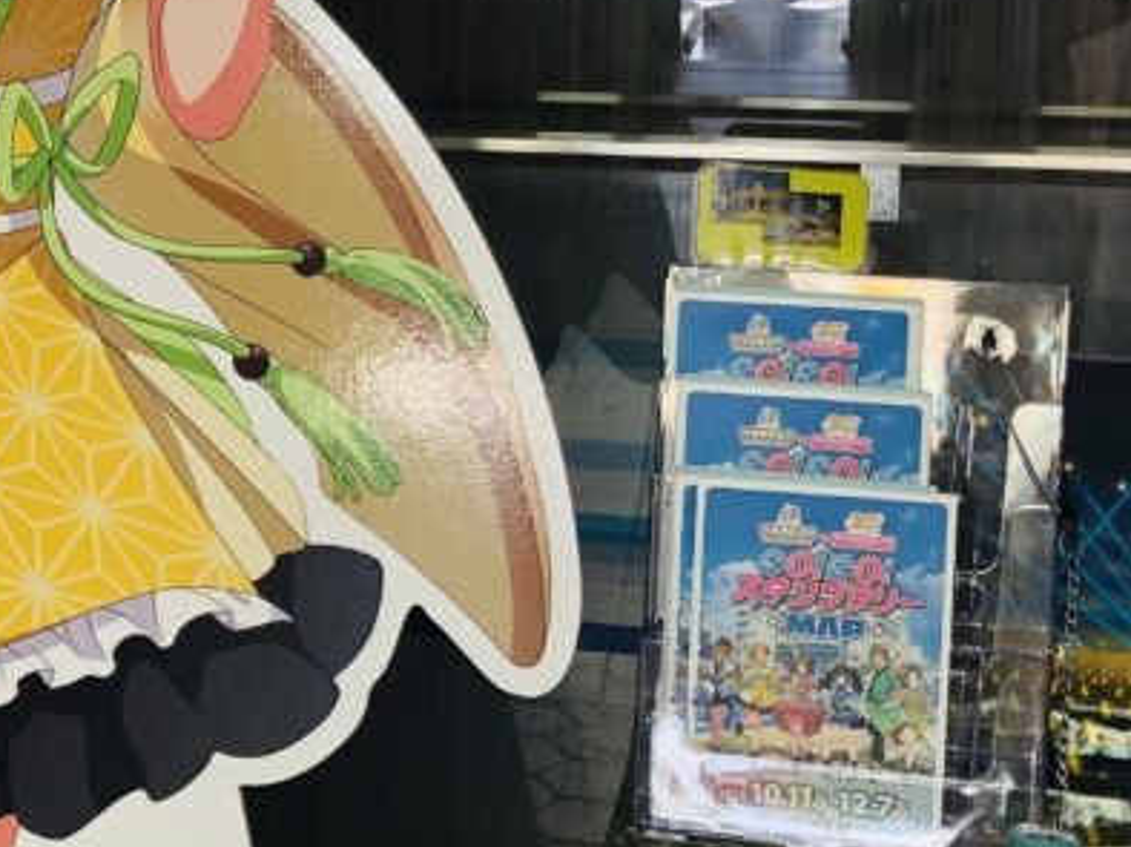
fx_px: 2971
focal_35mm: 91
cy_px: 233
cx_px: -152
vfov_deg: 16.2
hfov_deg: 20.4
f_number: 1.8
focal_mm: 3.99
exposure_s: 1/120
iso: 25
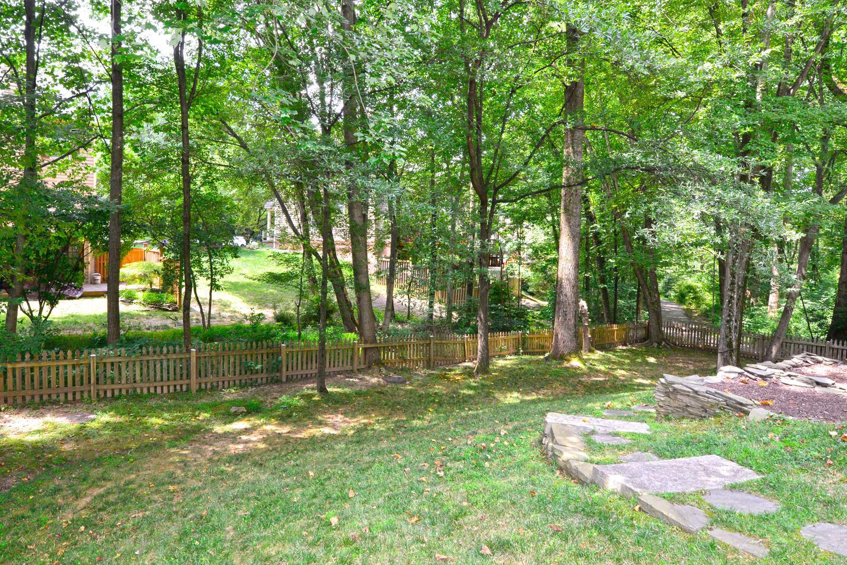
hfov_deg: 78.4
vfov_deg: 57.2
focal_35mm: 22
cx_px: 385
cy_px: 260
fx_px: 518
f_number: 9
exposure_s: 1/160
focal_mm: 16
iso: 1600
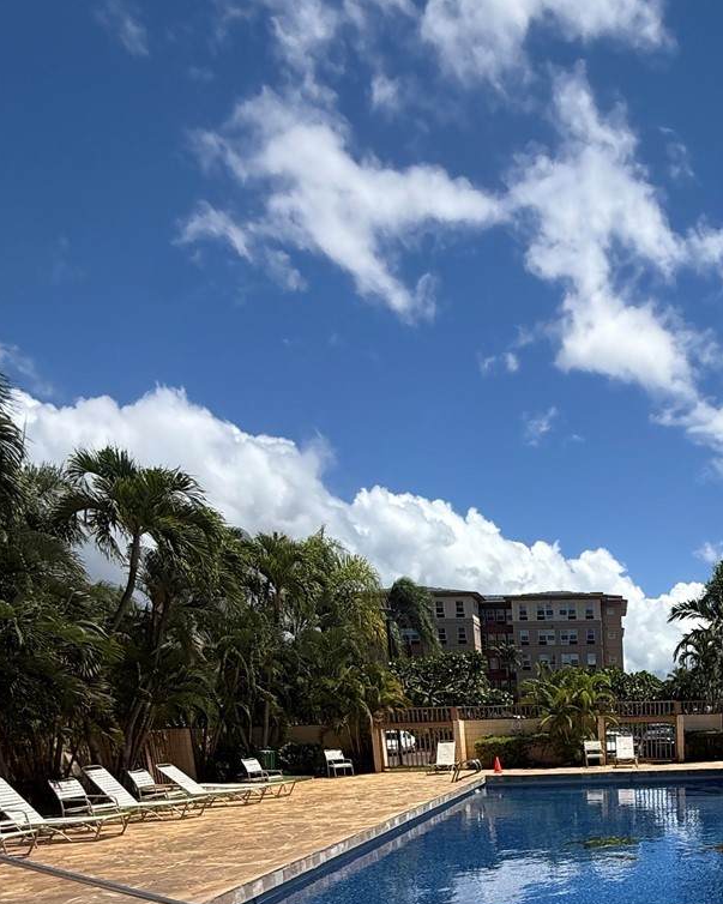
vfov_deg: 50.4
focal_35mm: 29
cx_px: 676
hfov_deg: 44.5
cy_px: 880
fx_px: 776
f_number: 2.2
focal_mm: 2.22
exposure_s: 1/2506
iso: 50
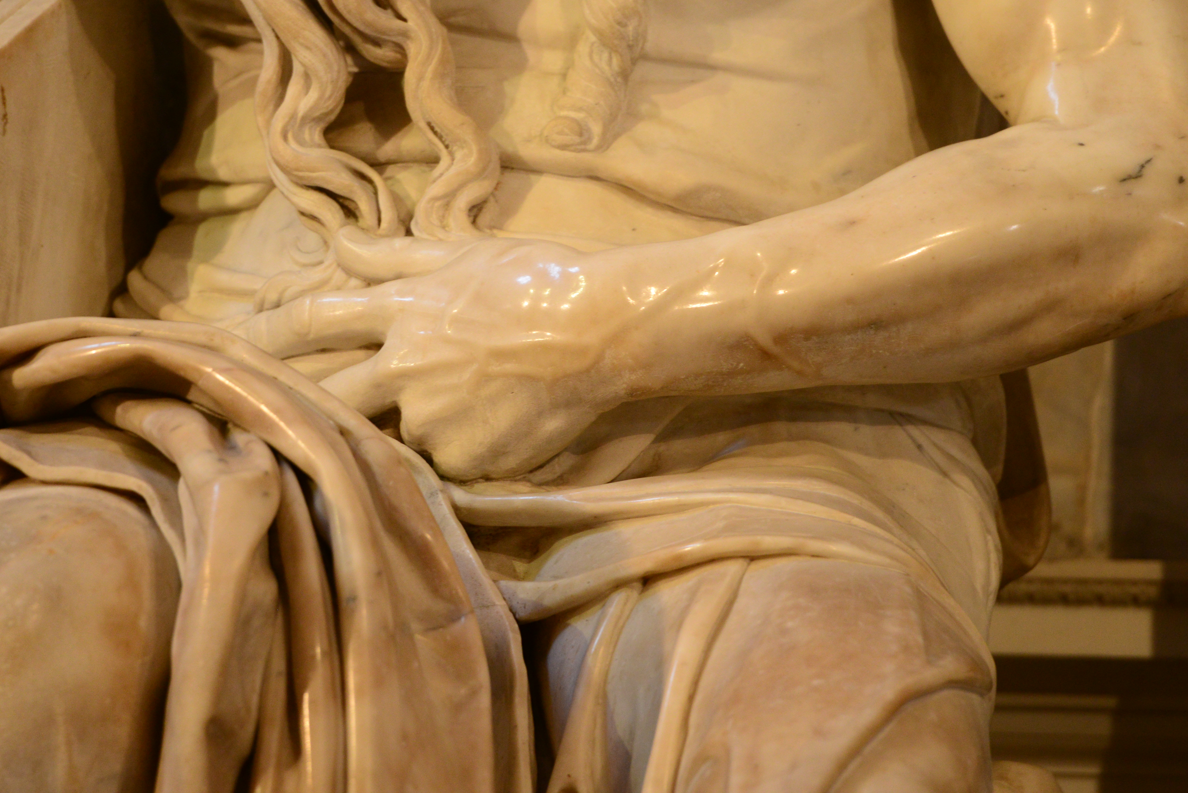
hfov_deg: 7.5
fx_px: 9077
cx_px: 524
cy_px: 318
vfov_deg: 5.0
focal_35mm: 275
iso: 1250
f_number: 2.8
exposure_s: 1/60
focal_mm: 175
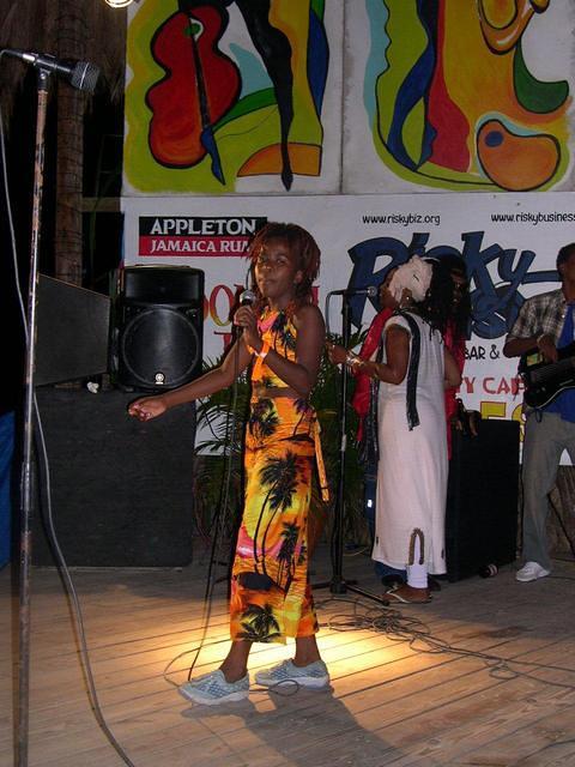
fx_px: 1041
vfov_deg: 40.4
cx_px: 288
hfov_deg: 30.9
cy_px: 384
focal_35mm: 47
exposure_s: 1/60
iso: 315
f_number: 3.1
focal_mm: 10.1
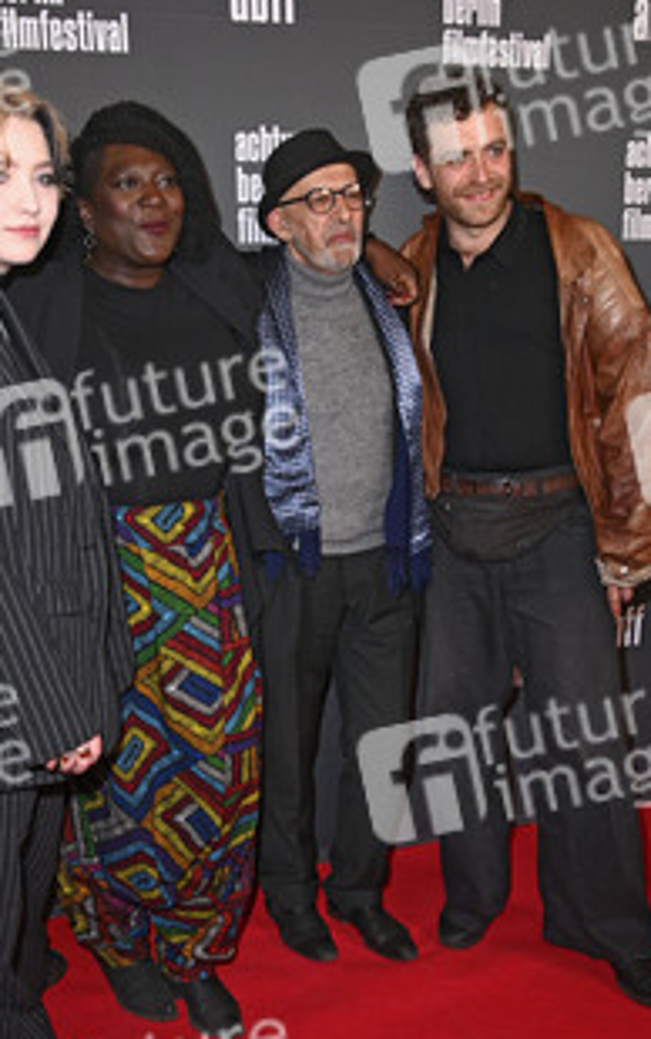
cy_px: 597
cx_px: 225
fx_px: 1191
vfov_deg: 47.0
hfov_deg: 30.4
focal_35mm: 42
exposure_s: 1/250
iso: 1600
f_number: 5.6
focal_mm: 32
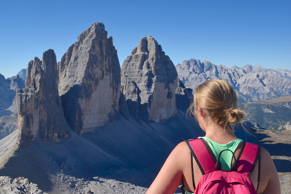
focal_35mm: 38
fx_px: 303
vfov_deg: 35.5
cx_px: 146
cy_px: 97
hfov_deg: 51.3
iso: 200
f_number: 9
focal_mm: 25
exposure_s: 1/320
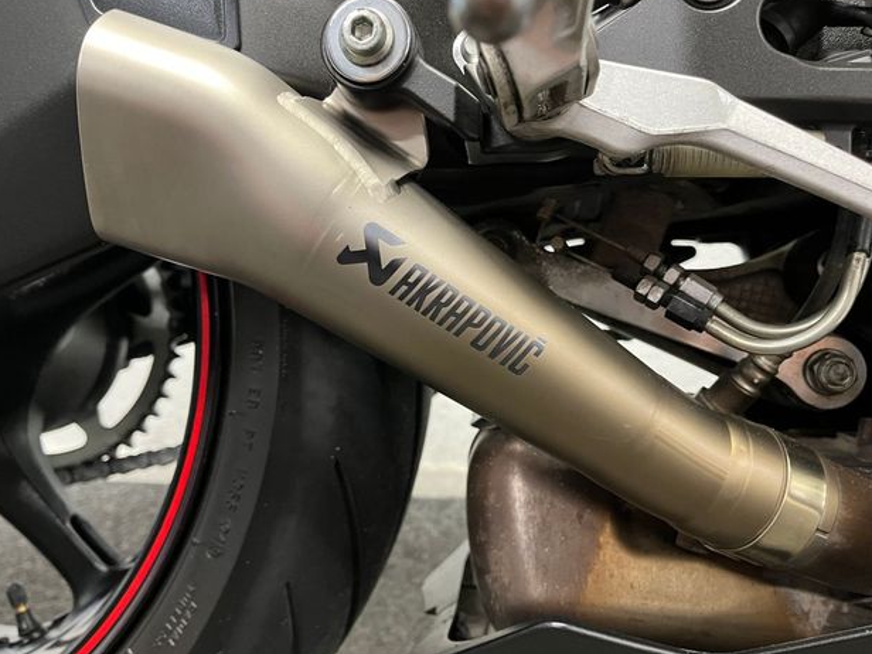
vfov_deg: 51.4
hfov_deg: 65.3
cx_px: 423
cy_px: 320
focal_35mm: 27
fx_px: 680
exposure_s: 1/33
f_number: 1.6
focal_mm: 5.1
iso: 400
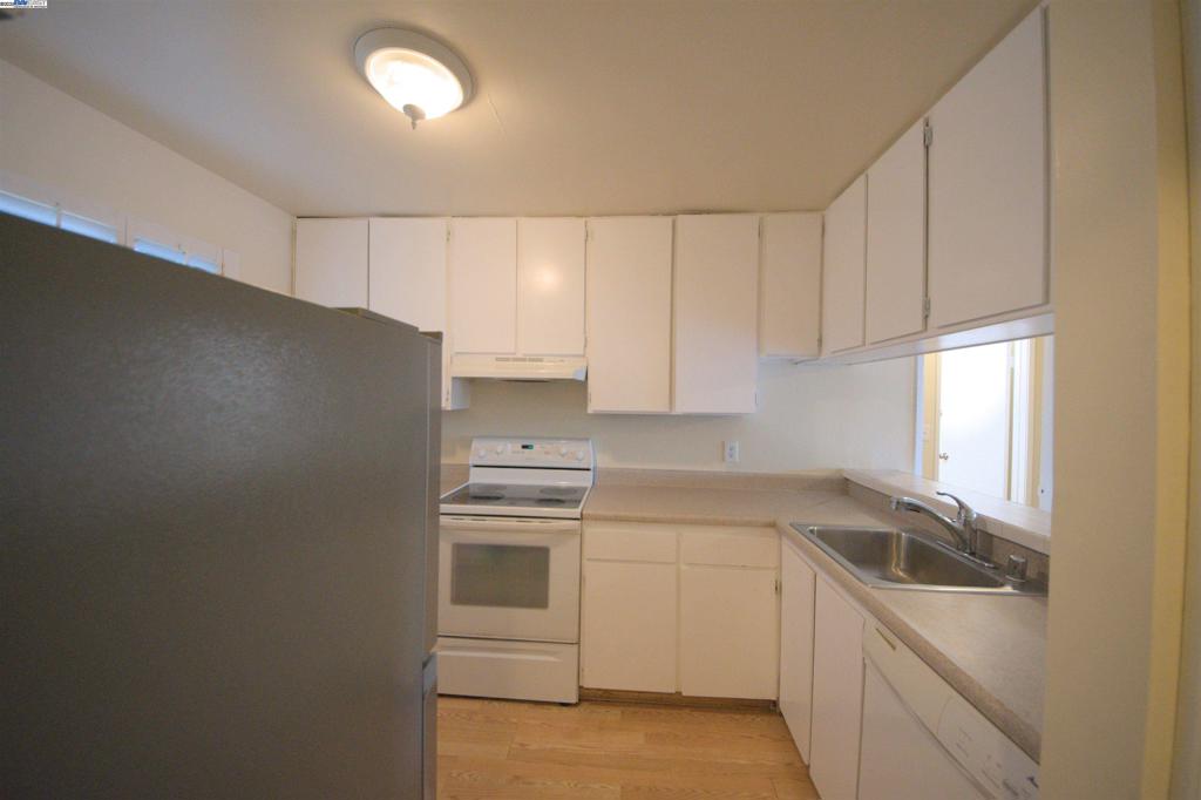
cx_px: 600
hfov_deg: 112.6
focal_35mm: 12
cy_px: 400
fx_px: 400
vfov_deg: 90.0
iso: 2000
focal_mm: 8
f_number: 4.5
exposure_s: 1/125
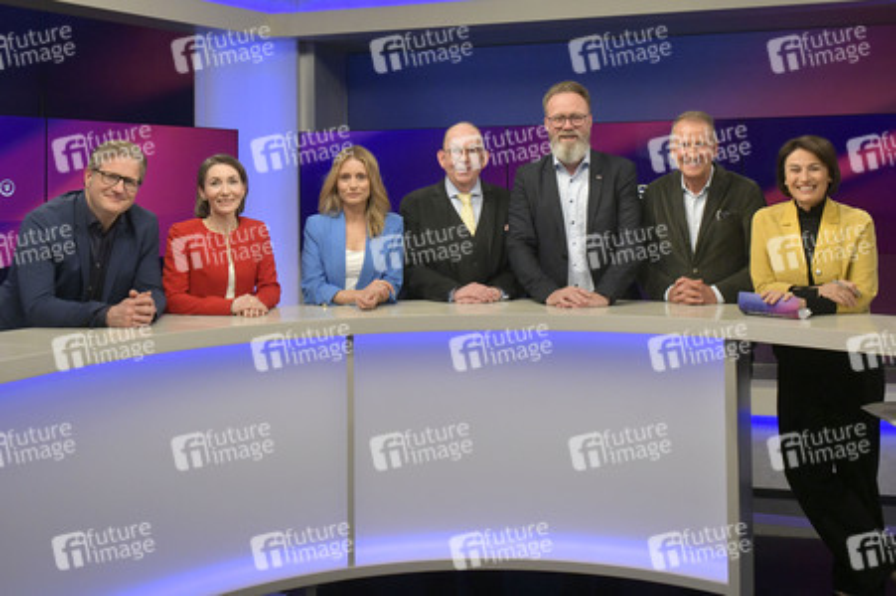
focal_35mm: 29
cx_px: 448
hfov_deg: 63.7
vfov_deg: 44.9
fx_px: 721
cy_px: 298
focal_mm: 29
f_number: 7.1
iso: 2000
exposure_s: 1/200
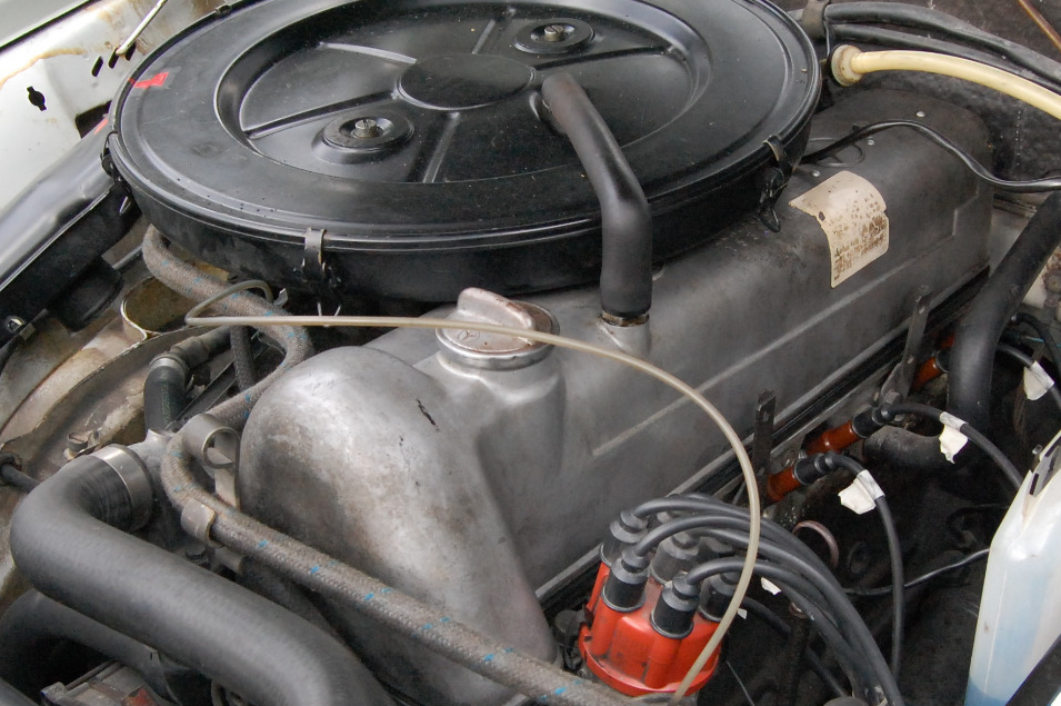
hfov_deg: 38.9
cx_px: 572
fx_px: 1502
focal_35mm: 51
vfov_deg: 26.4
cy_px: 401
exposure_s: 1/250
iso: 1600
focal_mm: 20
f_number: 8
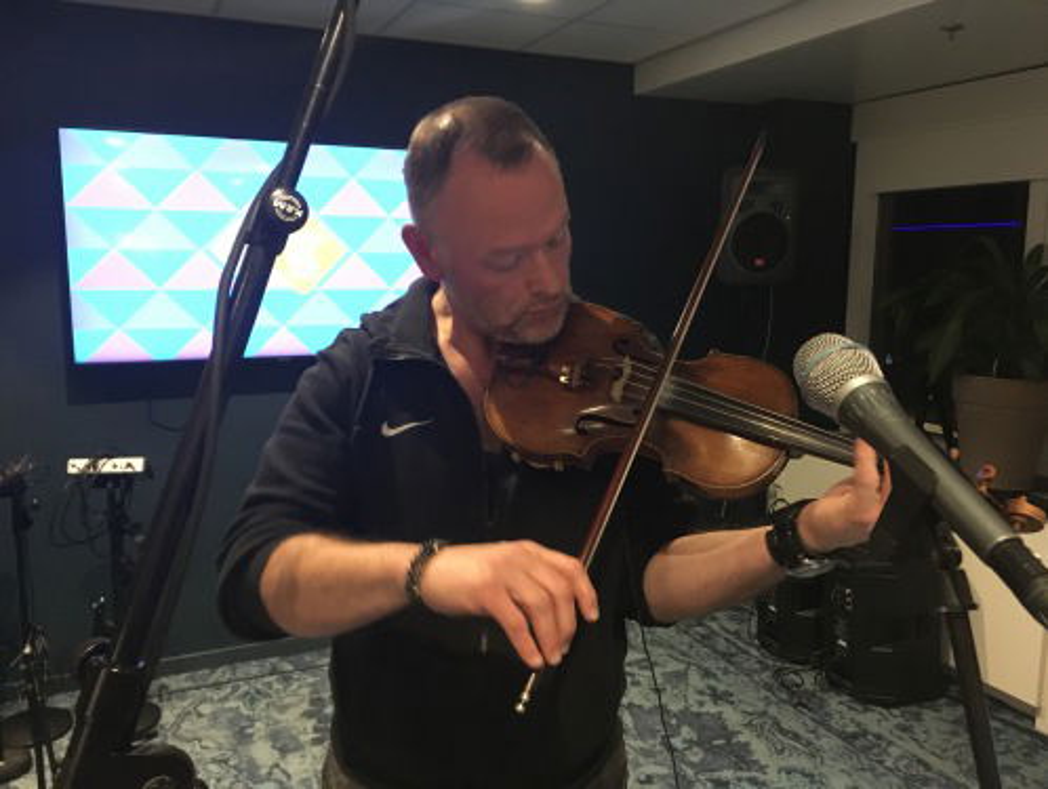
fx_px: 879
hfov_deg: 61.6
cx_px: 524
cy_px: 394
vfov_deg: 48.3
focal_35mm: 29
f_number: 2.2
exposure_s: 1/17
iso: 320
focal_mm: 4.15
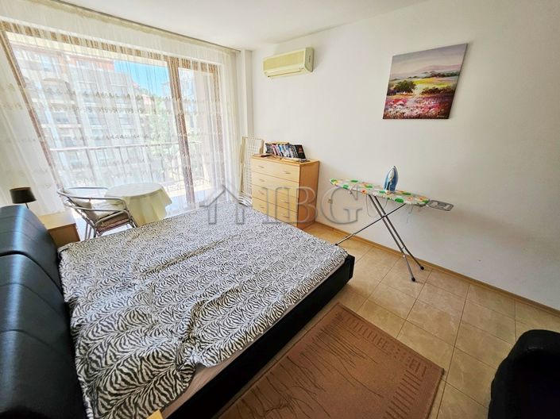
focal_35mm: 13
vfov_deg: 89.9
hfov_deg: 106.2
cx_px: 280
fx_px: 210
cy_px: 210
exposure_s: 1/100
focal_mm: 1.7
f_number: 2.2
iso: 50
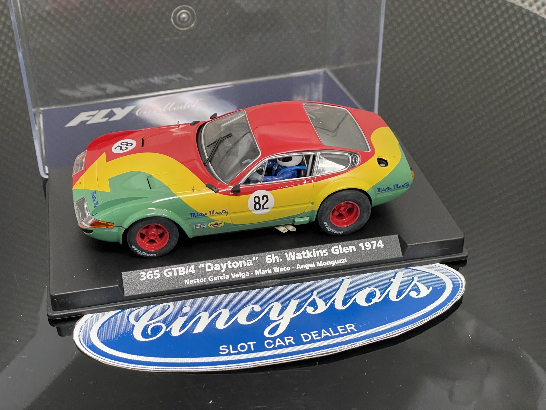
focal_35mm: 52
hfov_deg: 36.8
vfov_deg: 28.0
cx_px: 273
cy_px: 205
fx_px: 820
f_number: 2
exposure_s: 1/40
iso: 500
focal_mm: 6
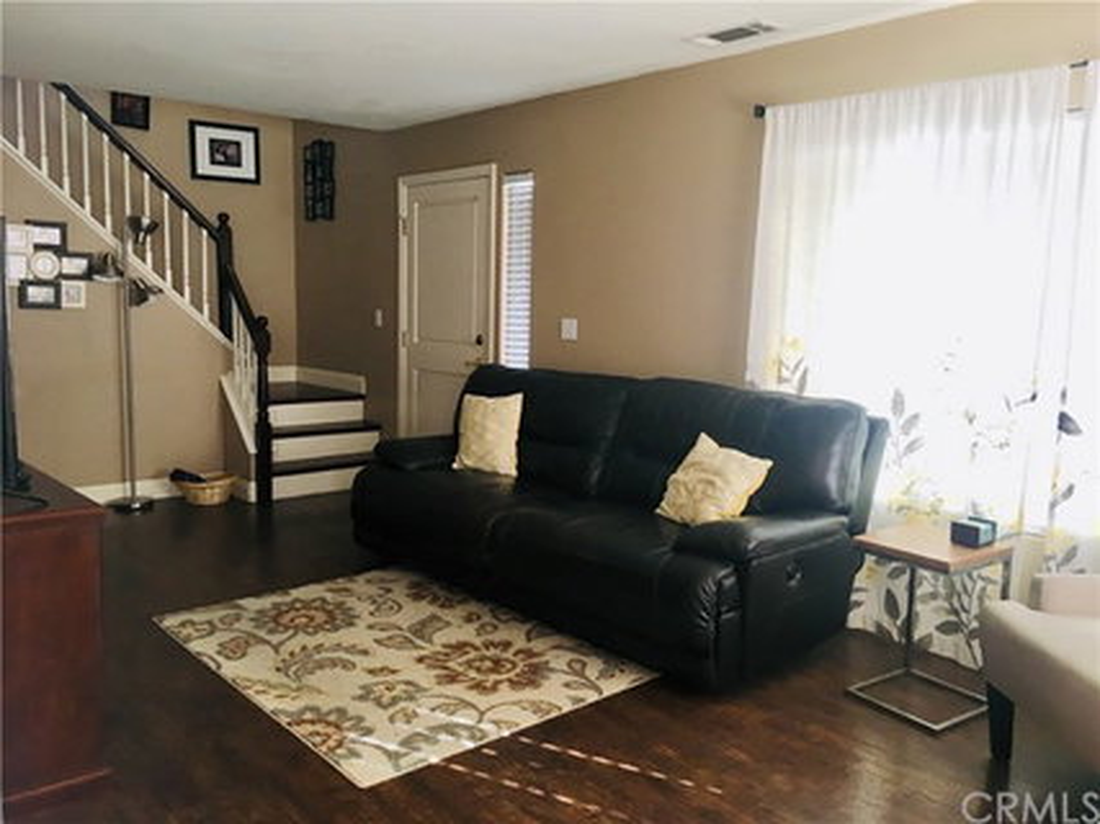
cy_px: 412
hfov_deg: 61.7
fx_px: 921
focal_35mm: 29
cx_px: 550
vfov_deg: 48.2
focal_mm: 4.15
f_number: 2.2
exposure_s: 1/30
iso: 64
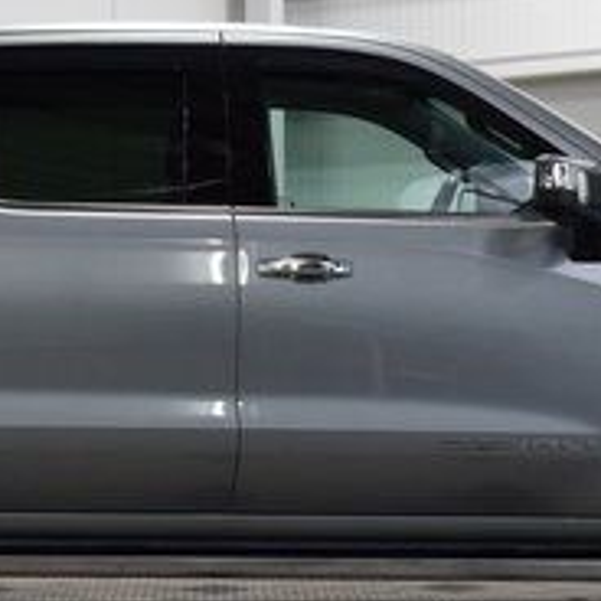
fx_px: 2524
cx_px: 144
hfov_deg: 13.5
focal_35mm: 128
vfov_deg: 13.6
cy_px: 377
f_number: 7.1
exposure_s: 1/60
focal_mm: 29
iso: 1600
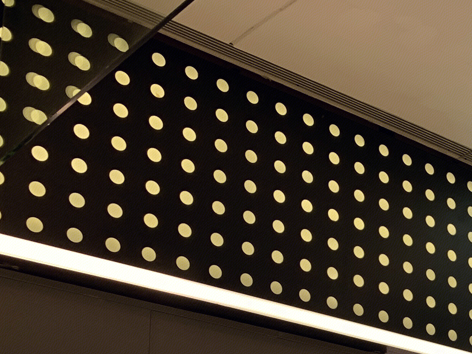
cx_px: 632
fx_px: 1091
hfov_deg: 21.7
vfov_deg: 17.4
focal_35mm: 80
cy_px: 449
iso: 32
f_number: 1.8
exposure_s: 1/100
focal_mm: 4.25
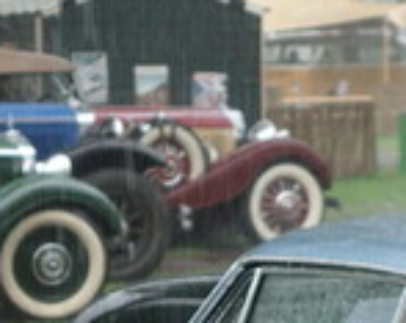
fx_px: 4053
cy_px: 411
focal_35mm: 338
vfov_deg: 4.5
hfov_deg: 5.7
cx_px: 398
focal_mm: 32.85
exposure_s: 1/100
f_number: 4.5
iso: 200
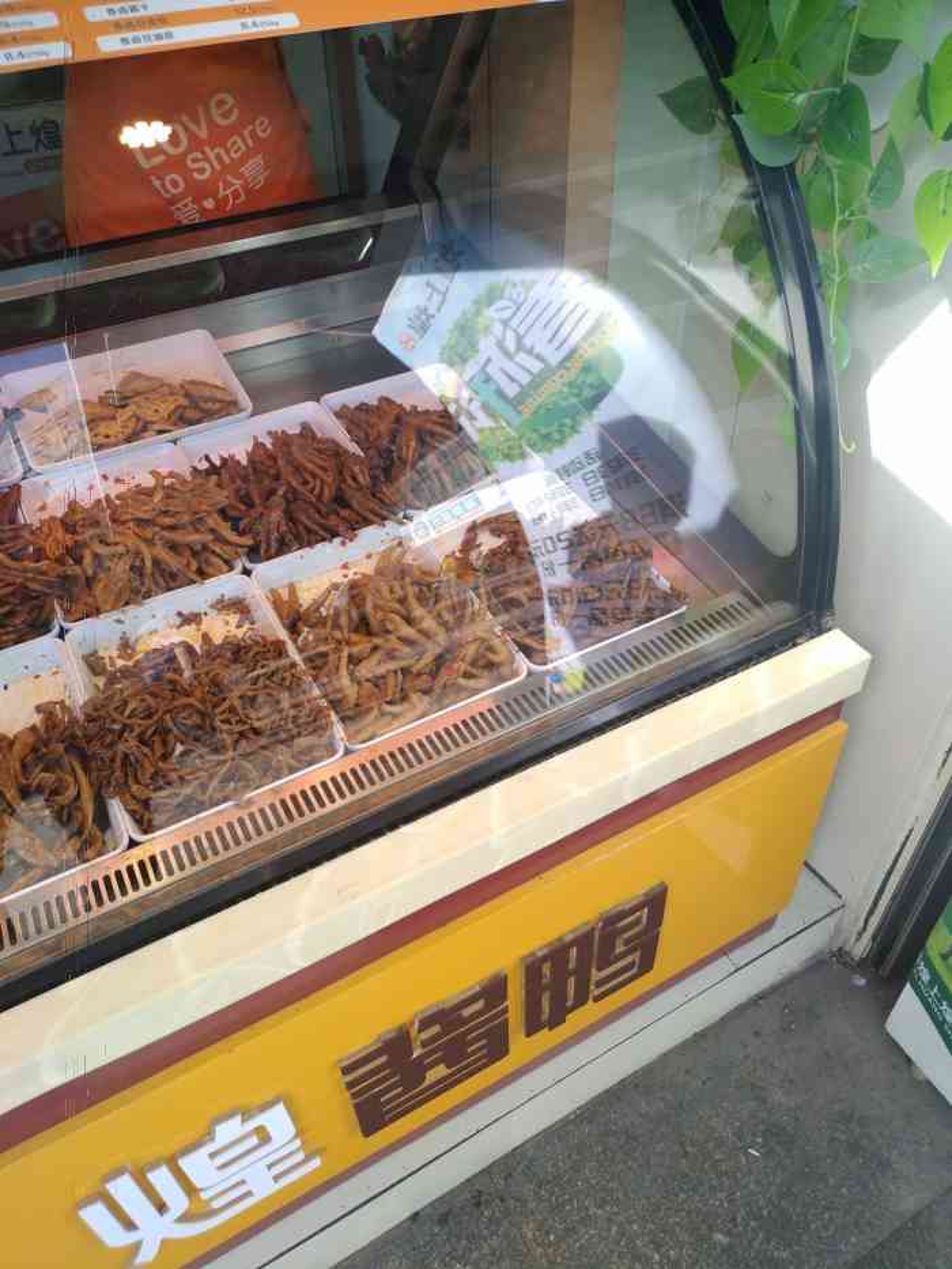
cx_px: 476
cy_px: 634
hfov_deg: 56.8
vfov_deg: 71.6
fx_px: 880
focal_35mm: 24
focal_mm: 3.94
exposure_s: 1/333
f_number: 1.9
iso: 100
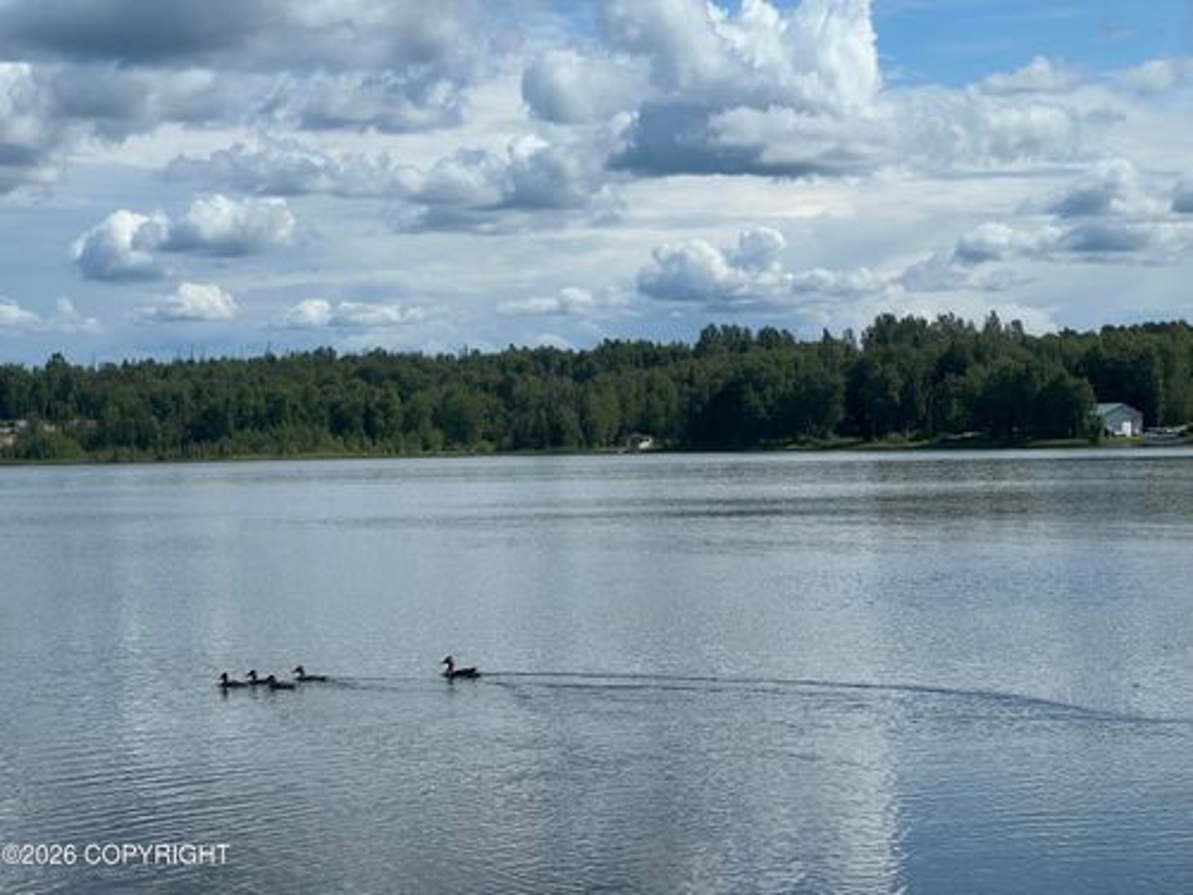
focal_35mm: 77
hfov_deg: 25.3
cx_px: 596
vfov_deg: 19.1
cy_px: 448
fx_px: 2654
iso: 32
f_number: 2.8
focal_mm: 9
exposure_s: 1/1340
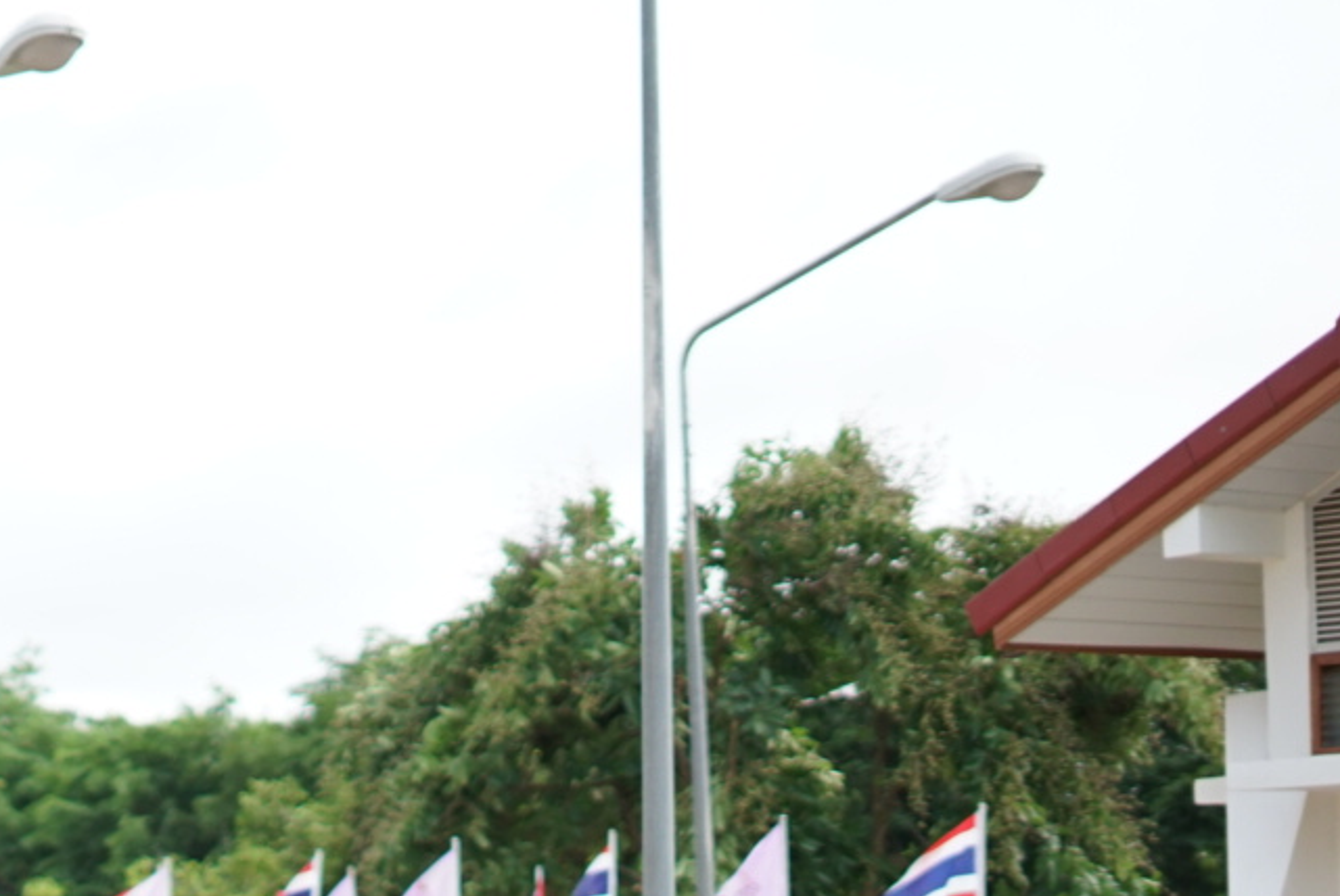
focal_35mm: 126
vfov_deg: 10.7
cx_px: -261
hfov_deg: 15.6
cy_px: 1034
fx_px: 4695
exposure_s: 1/5000
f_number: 1.8
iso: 400
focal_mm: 50
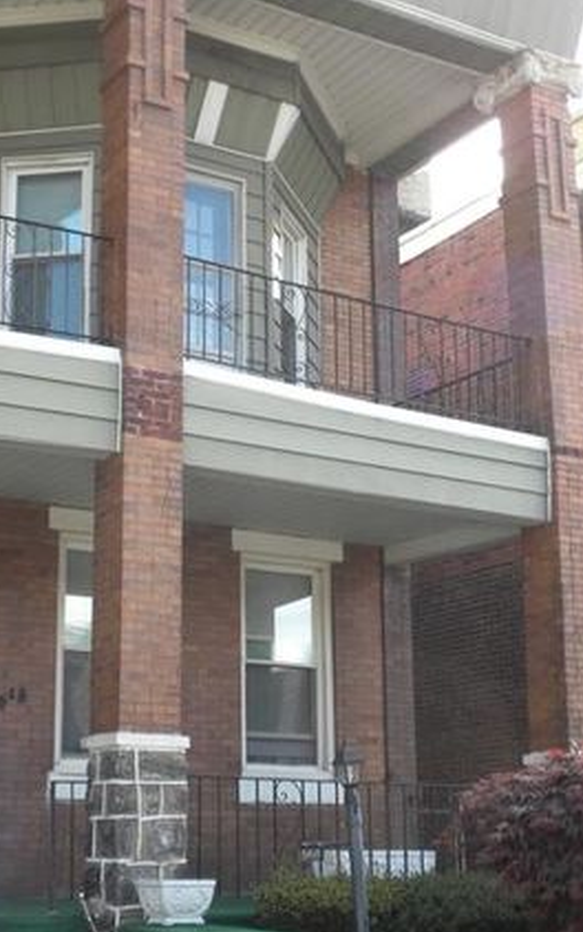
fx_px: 1575
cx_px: 252
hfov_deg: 21.0
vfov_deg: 33.0
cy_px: 487
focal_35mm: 62
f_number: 3.5
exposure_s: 1/112
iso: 64
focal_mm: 6.6
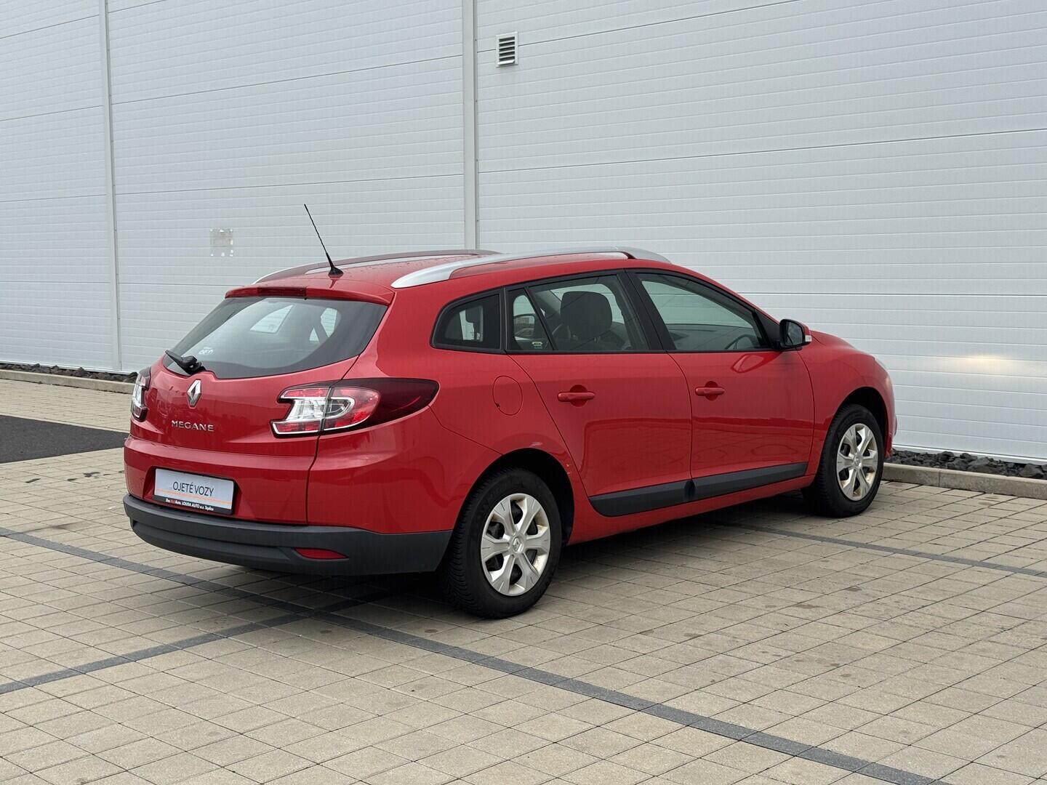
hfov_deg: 39.7
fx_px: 1452
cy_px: 392
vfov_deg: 30.3
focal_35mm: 48
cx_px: 524
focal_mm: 6.76
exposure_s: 1/1770
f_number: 1.78
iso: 64
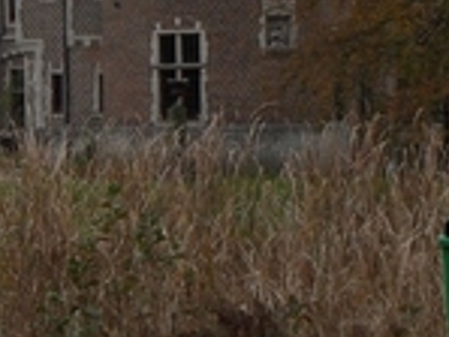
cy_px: -187
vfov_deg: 6.1
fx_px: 3141
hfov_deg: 8.1
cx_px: 27
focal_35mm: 242
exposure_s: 1/90
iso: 100
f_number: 4
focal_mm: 10.3
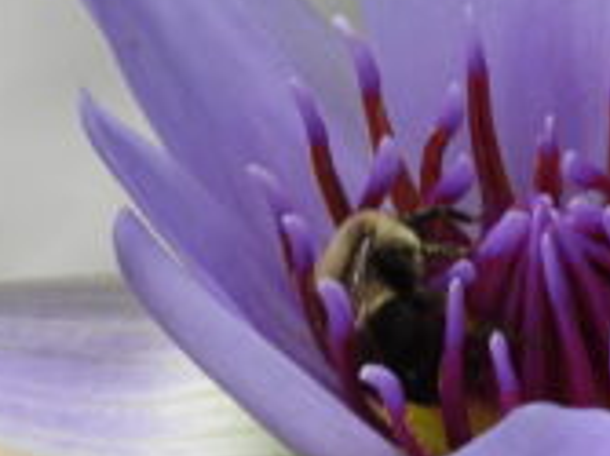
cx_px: 241
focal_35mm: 2274
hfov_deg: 0.9
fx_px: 40043
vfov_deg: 0.7
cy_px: 40
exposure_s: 1/250
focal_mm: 98.1
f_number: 5
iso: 110
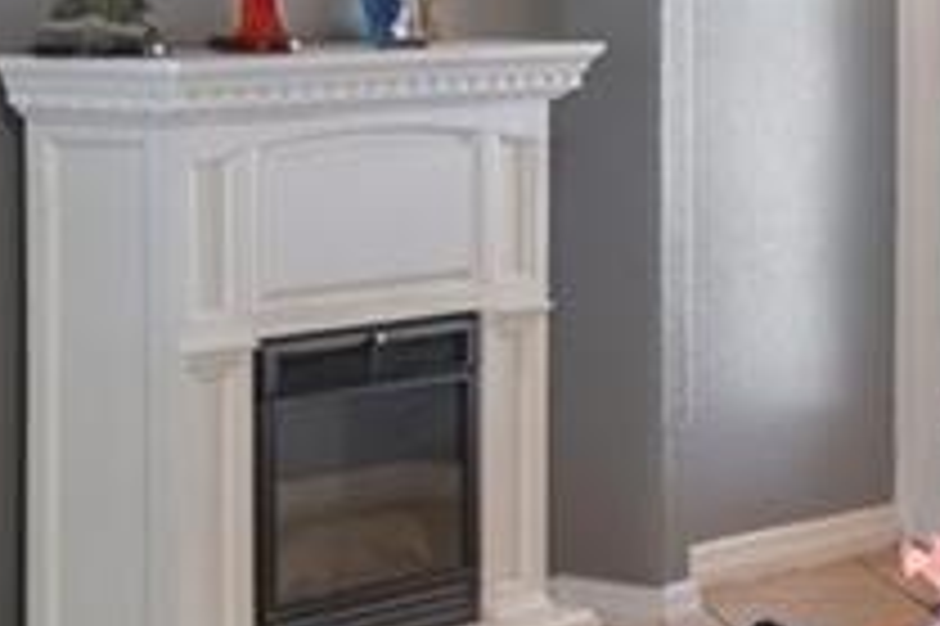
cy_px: -23
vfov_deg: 9.8
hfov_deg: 14.9
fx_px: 3600
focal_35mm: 138
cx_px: 432
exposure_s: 1/2
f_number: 8
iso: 1000
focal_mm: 12
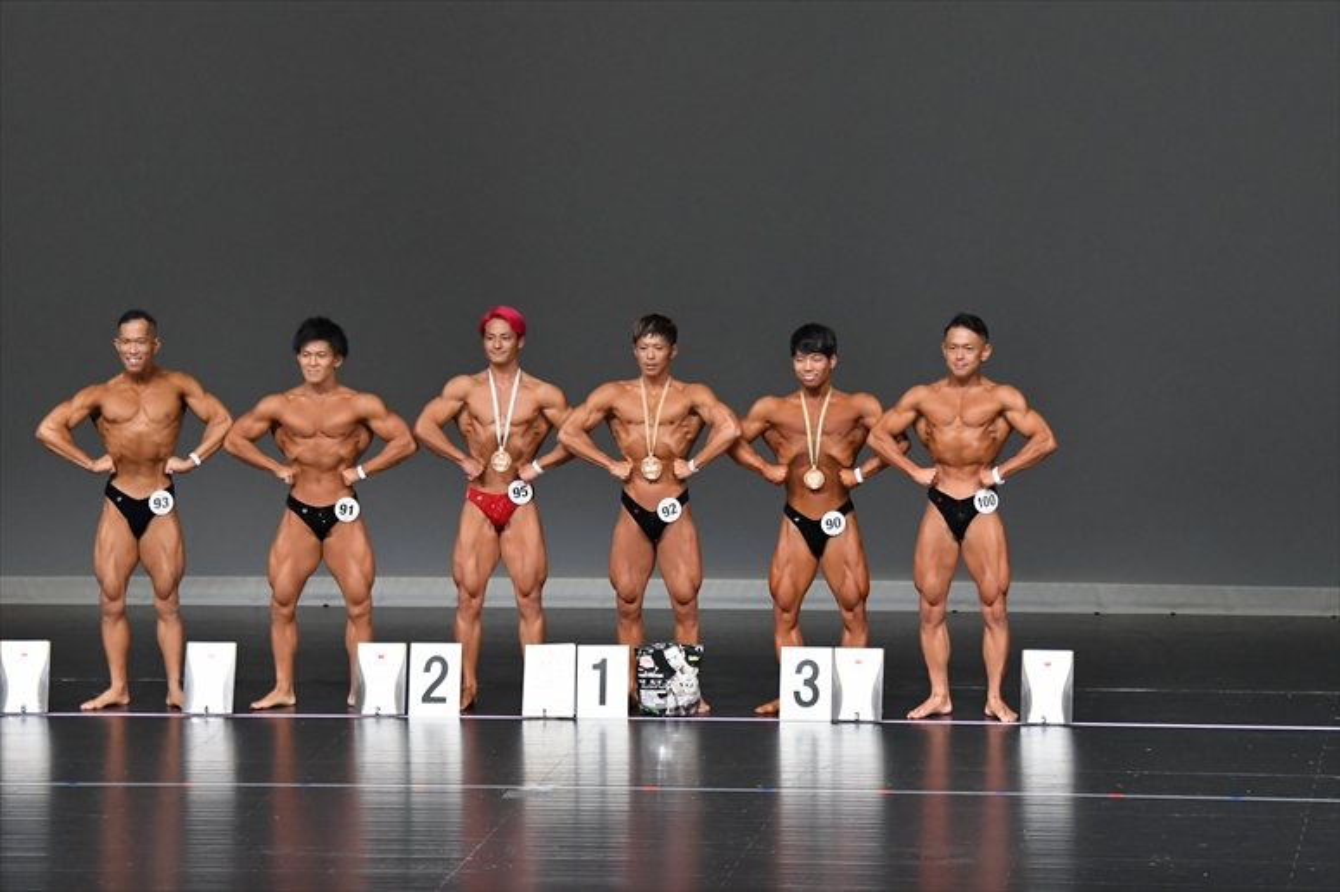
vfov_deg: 6.8
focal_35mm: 202
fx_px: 7515
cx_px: 670
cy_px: 446
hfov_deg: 10.2
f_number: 5.6
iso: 5000
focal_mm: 135
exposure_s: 1/400
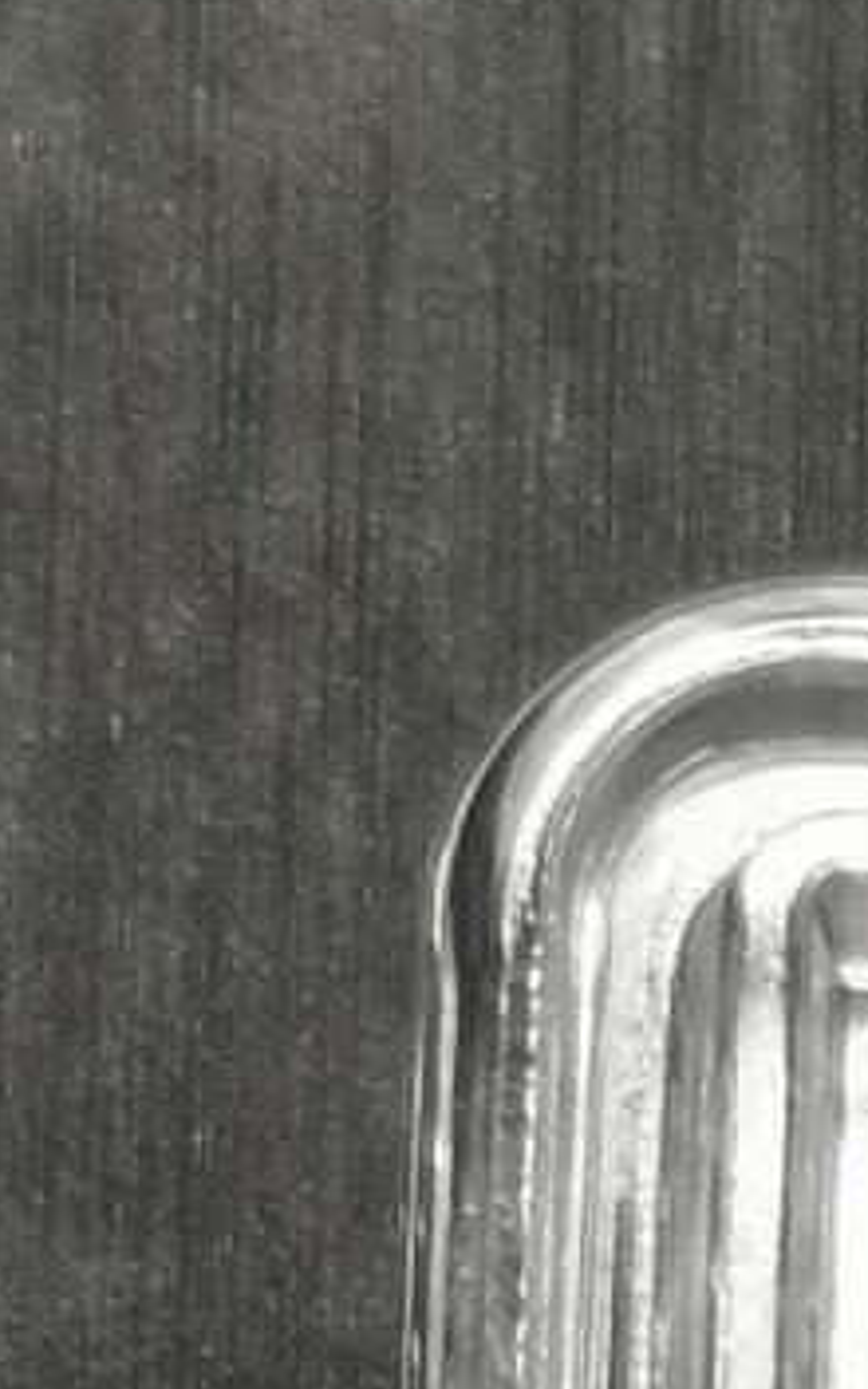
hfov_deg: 3.4
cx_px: 2643
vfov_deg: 5.4
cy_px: 3429
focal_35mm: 374
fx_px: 14156
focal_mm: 5.58
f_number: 1.8
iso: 80
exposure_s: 1/100
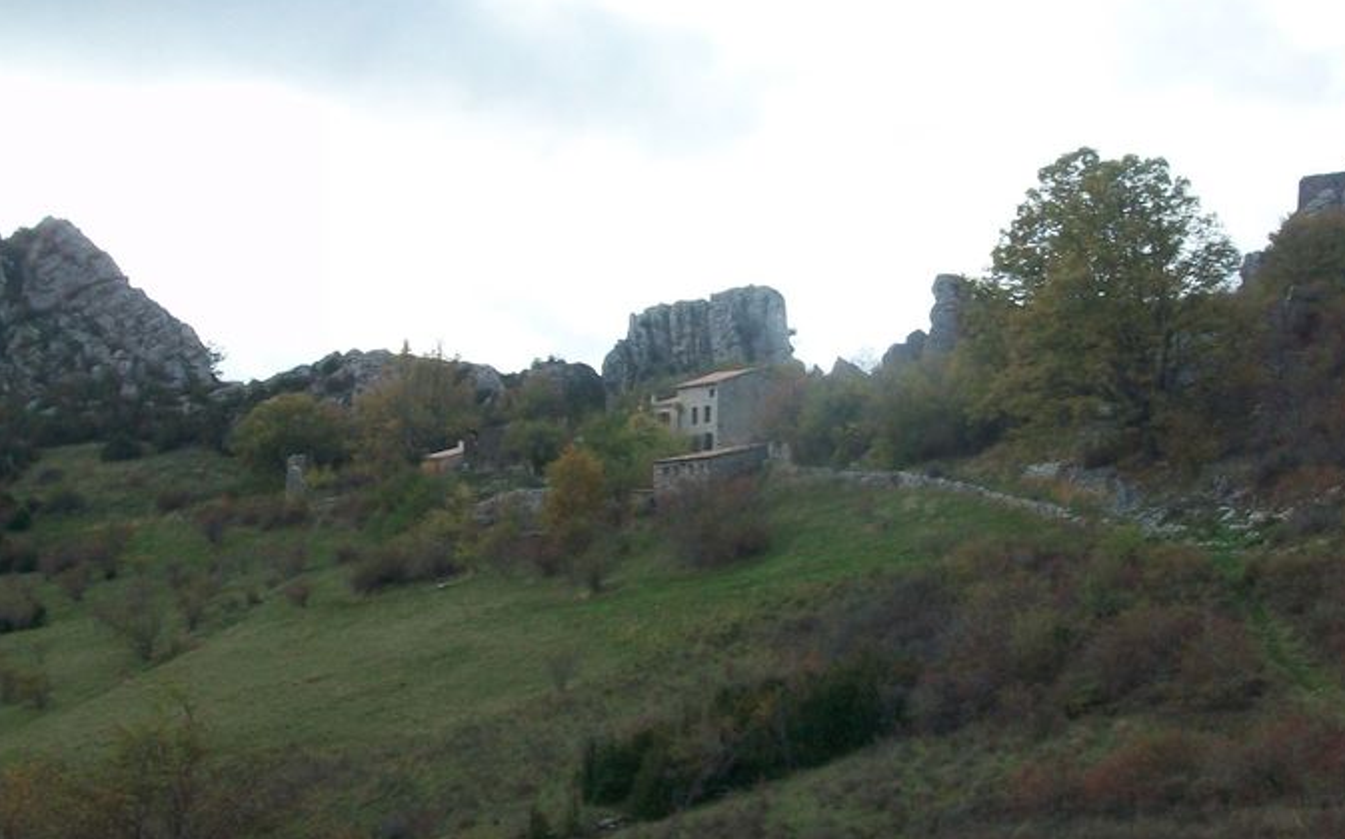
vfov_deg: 25.8
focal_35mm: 50
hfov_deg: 40.1
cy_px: 360
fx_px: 1832
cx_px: 834
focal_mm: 5.7
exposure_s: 1/200
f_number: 5.5
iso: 80
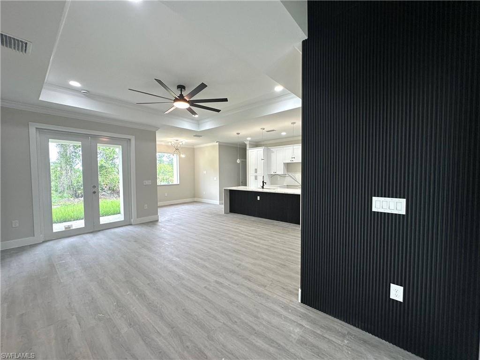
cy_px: 180
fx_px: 194
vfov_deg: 85.7
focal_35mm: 14
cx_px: 240
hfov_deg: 102.1
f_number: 2.2
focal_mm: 2.22
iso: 125
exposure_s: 1/120
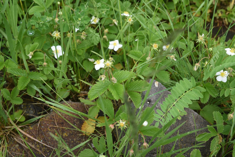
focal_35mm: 50
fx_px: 326
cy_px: 78
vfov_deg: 27.0
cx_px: 118
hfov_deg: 39.6
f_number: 11
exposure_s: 1/125
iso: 500
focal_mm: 50
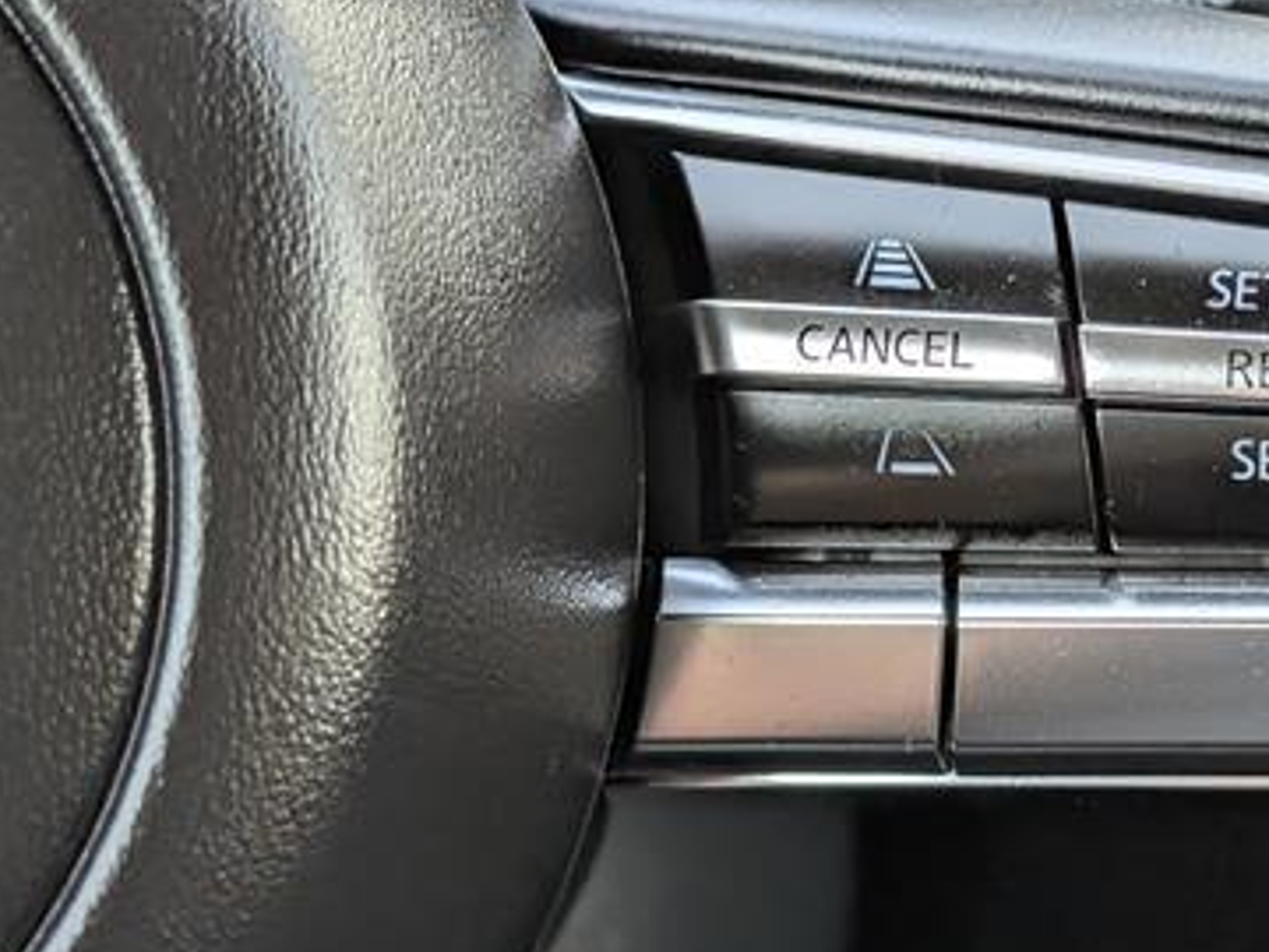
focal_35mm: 87
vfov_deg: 17.0
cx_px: 1043
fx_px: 3189
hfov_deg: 22.2
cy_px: 430
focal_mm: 6.9
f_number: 1.68
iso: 262
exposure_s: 1/526
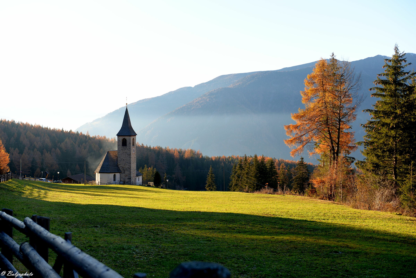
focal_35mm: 45
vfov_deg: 29.9
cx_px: 208
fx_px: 520
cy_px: 139
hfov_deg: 43.6
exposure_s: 1/160
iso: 100
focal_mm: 45
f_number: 5
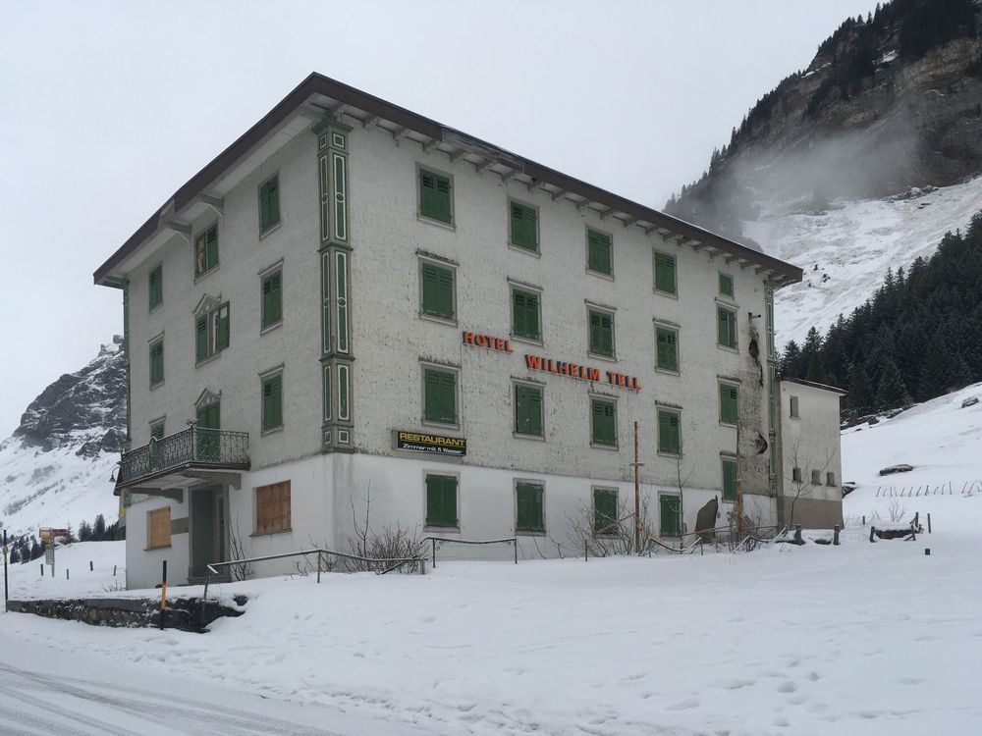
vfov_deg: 48.2
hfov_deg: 61.7
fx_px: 823
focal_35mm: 29
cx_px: 491
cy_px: 368
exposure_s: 1/353
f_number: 2.2
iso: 25
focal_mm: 4.15
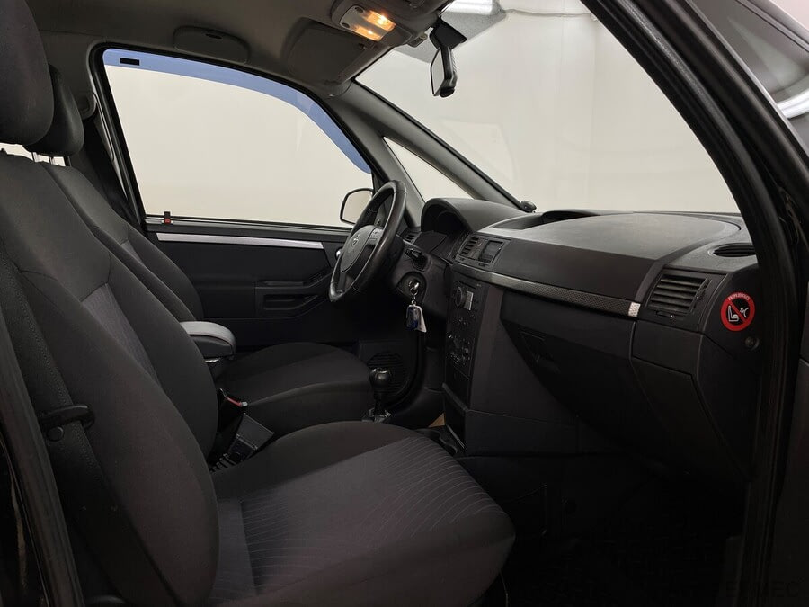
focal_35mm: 26
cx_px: 404
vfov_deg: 53.1
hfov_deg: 67.3
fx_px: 608
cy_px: 304
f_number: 1.6
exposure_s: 1/100
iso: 80
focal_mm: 4.2
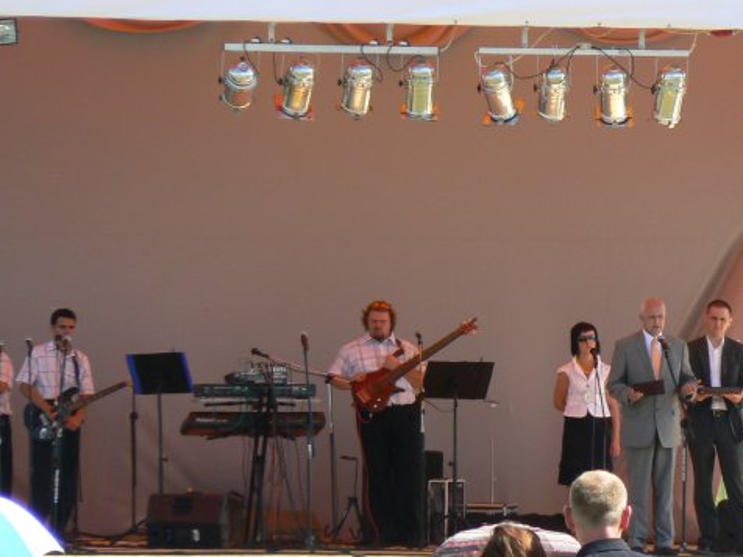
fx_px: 13136
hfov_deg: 3.2
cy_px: 317
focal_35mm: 612
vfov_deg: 2.4
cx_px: 562
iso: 80
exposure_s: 1/320
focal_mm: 60.6
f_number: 5.6
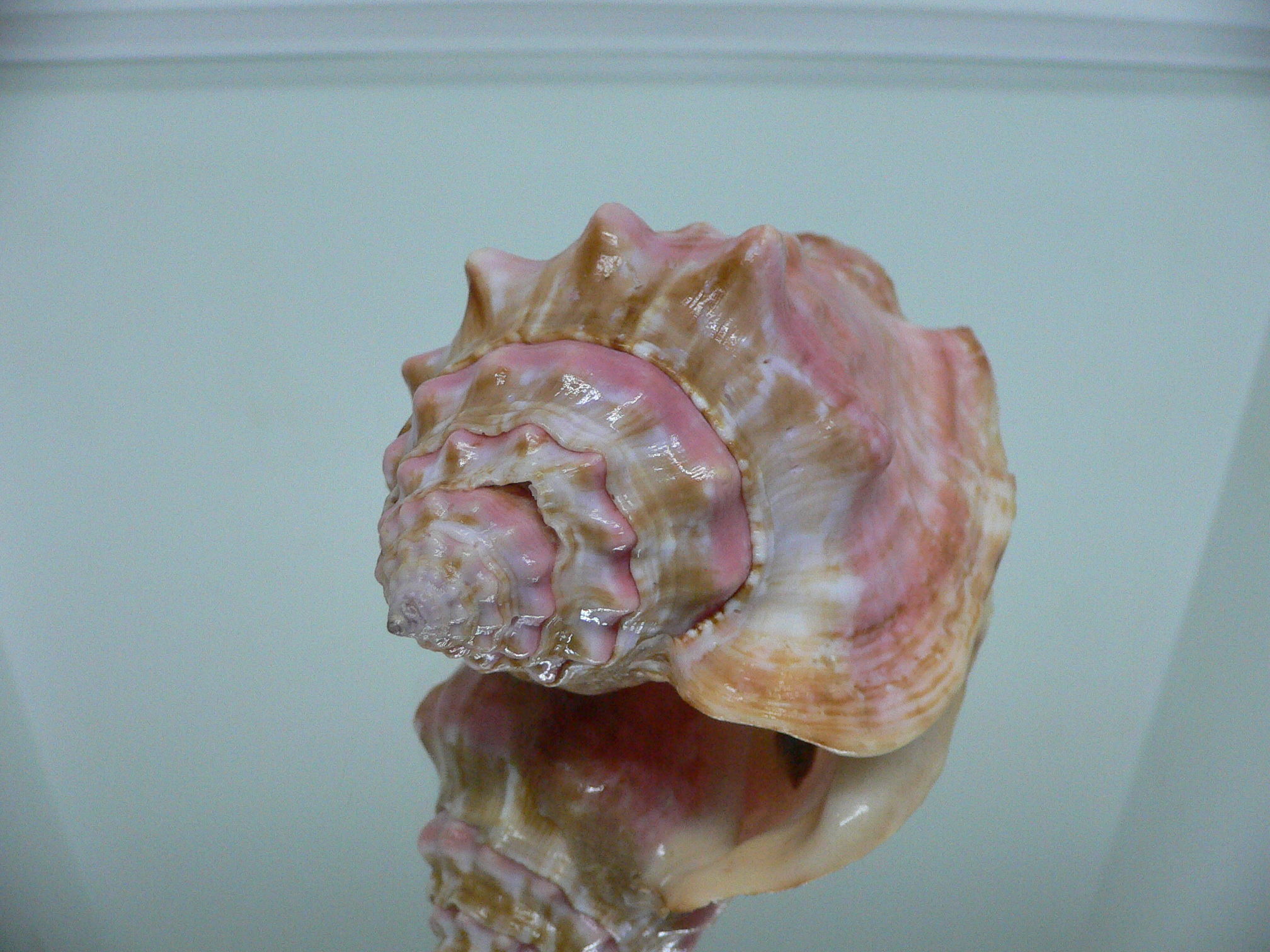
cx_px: 635
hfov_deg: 52.6
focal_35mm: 35
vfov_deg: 40.7
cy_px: 476
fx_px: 1284
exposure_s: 1/60
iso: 200
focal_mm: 4.6
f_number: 2.8
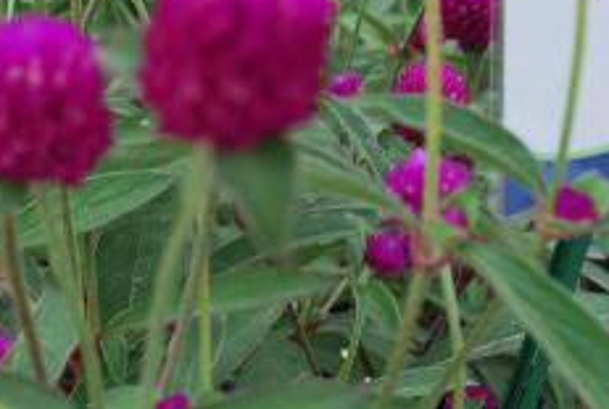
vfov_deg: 12.5
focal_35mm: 109
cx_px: 87
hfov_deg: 18.5
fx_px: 1847
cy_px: 61
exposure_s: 1/100
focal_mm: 42
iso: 100
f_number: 8
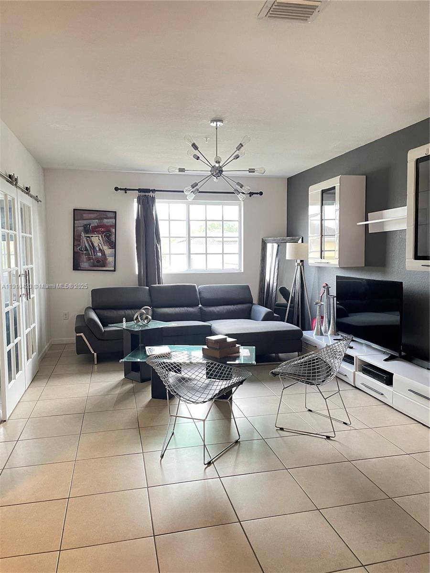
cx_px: 215
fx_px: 431
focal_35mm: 26
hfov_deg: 53.1
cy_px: 286
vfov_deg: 67.3
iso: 320
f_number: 1.6
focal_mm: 4.2
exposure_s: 1/60
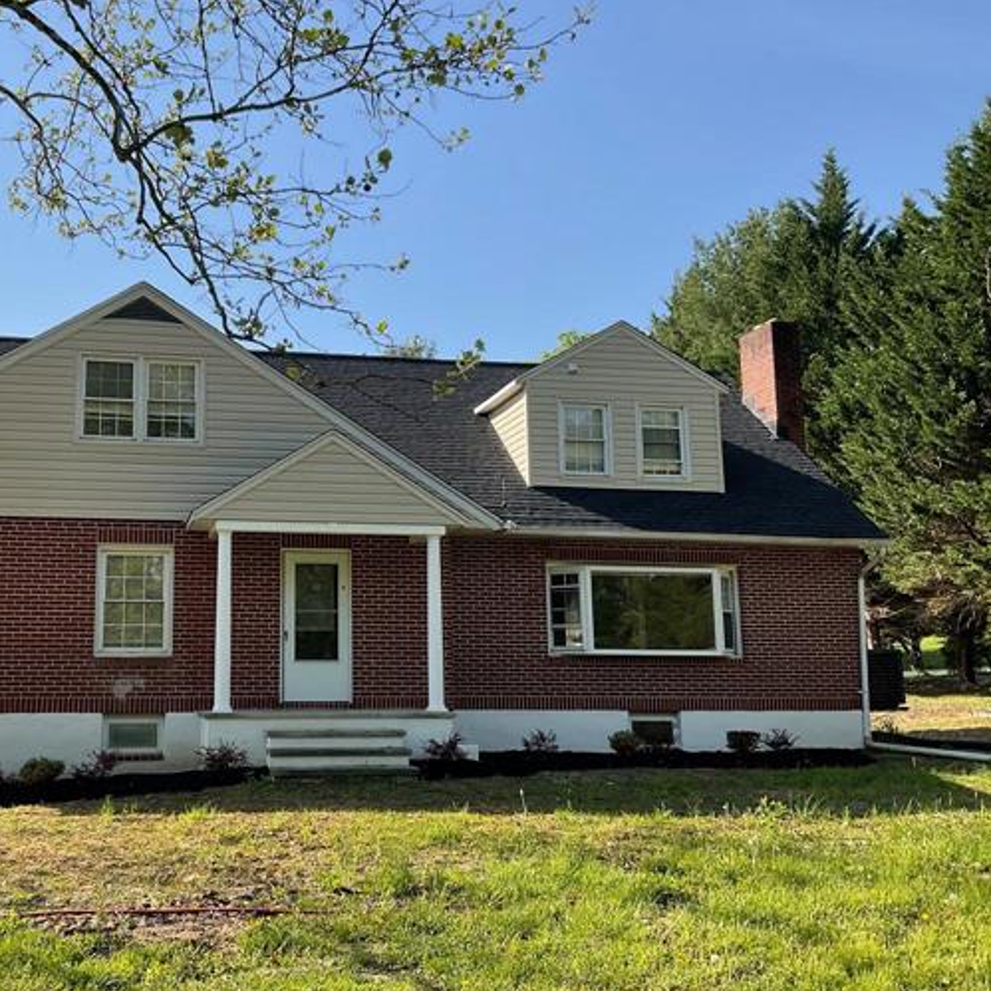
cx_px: 318
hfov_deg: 44.2
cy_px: 502
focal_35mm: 37
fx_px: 1198
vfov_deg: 44.9
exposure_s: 1/1311
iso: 16
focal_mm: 3
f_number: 1.8
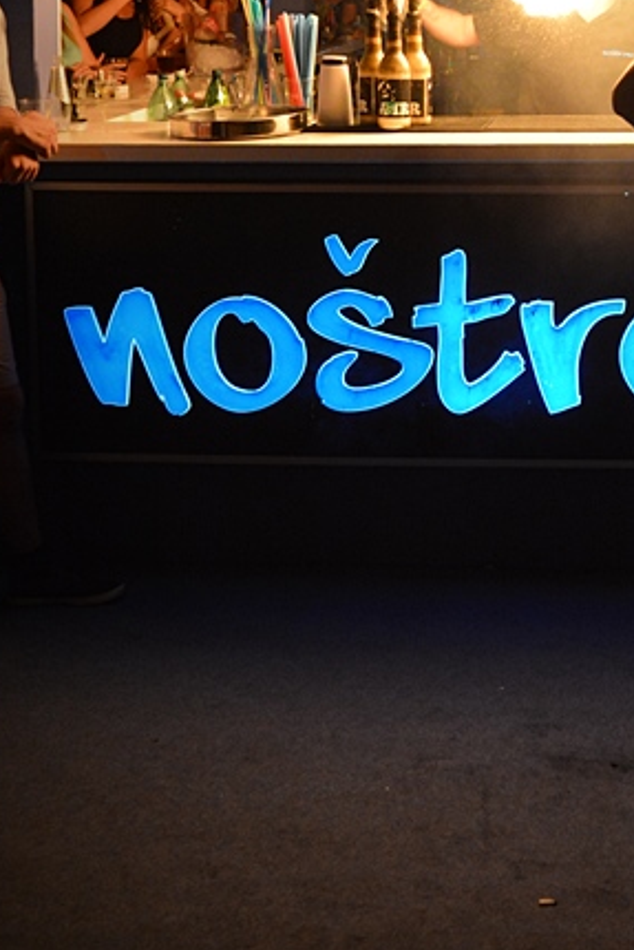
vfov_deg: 28.4
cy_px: 27
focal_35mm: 67
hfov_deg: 20.0
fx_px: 1768
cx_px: 560
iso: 2500
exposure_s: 1/400
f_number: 4
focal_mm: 32
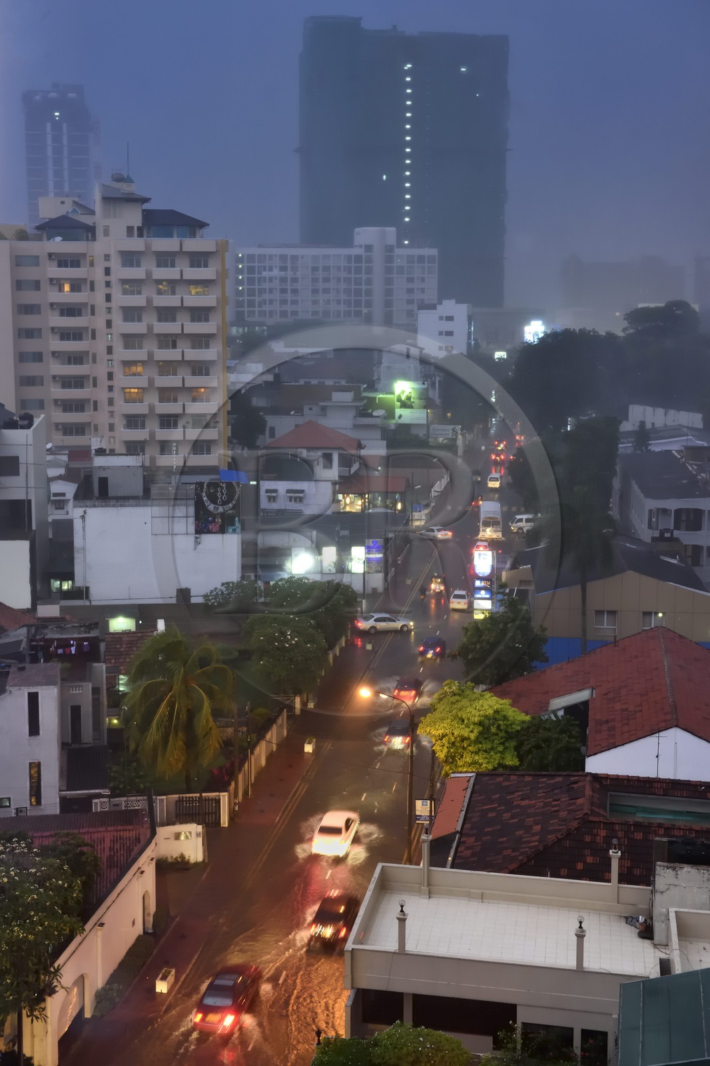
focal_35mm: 45
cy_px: 533
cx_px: 355
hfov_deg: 29.9
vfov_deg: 43.6
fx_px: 1332
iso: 1600
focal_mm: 45
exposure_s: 1/6
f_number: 3.5
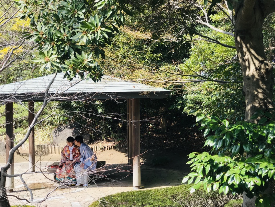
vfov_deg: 25.7
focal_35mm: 57
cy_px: 104
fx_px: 453
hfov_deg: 33.8
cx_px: 138
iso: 20
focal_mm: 6.6
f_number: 2.8
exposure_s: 1/255
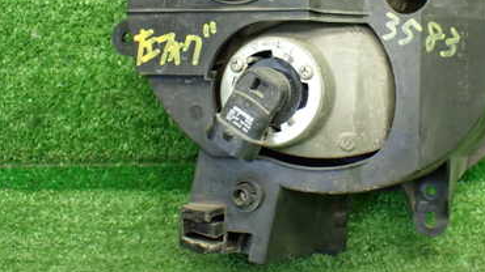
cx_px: 326
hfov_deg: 38.7
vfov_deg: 22.1
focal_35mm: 53
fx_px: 681
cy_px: 25
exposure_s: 1/100
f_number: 2.3
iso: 800
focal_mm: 5.4
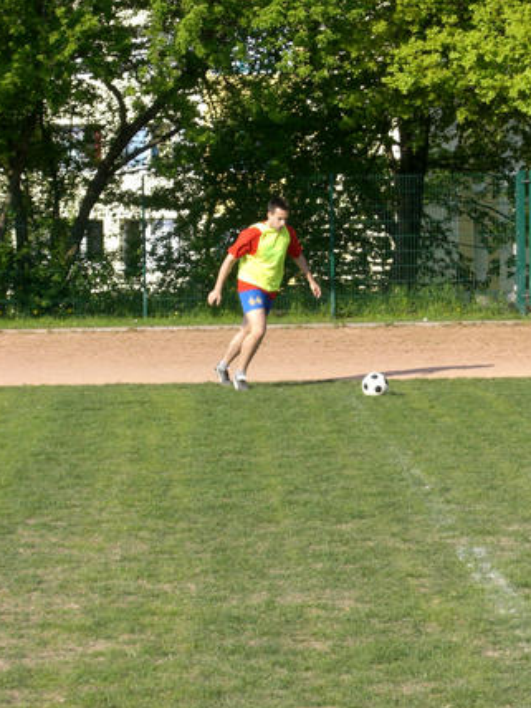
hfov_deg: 11.6
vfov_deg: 15.4
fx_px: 2618
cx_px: 289
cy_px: 342
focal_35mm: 128
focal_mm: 18.9
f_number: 5.4
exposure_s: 1/200
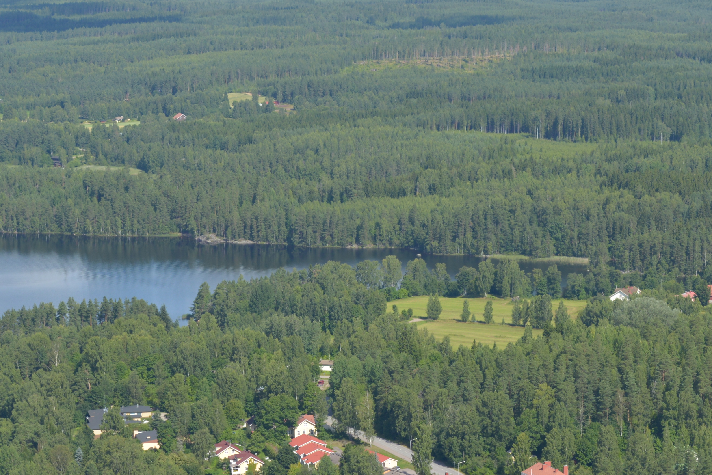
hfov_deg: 14.6
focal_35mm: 139
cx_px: 651
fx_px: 2750
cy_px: 457
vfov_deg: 9.8
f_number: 5.6
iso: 400
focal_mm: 60
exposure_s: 1/2000
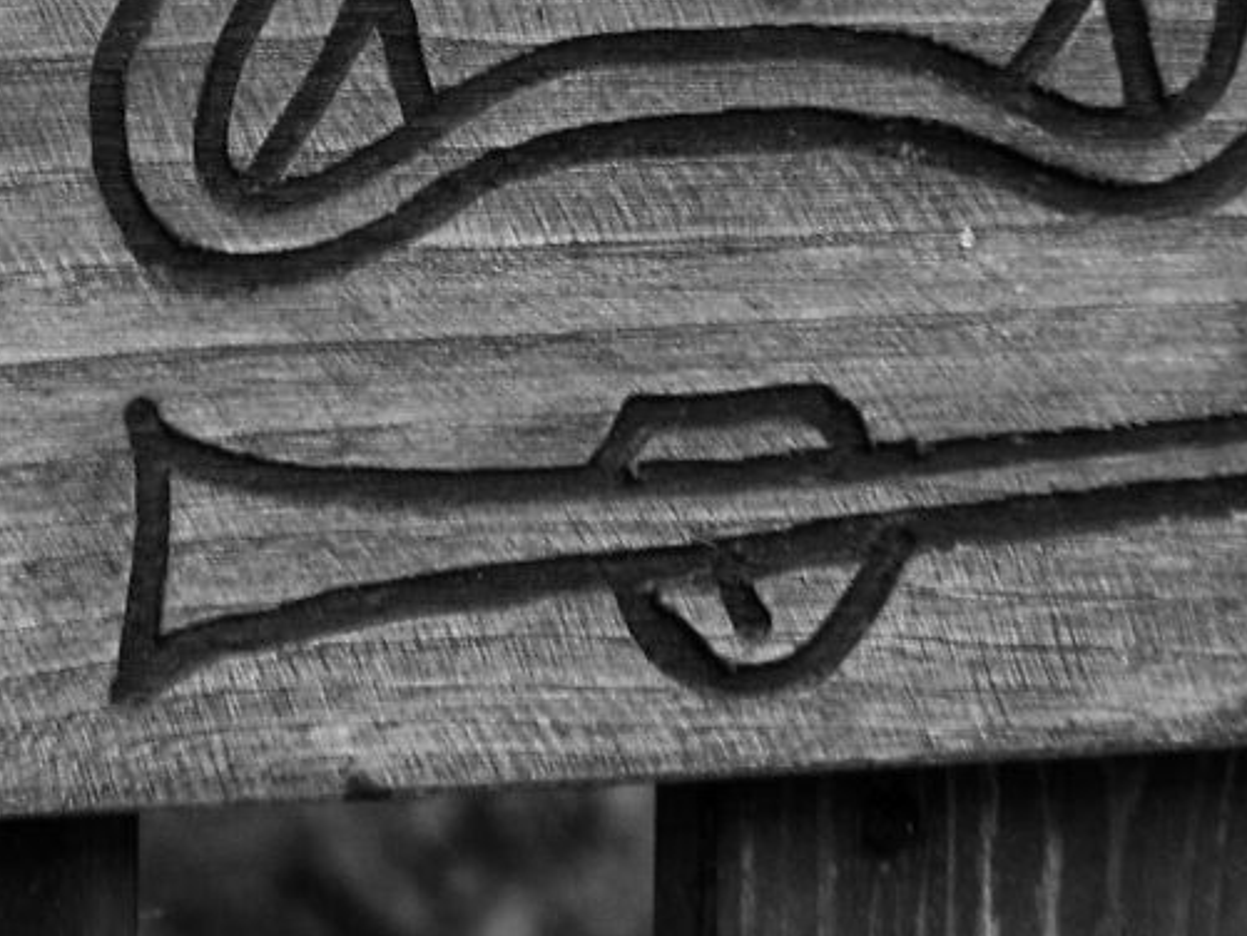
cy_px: -1013
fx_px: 33510
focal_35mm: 930
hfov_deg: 2.1
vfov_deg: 1.6
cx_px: -199
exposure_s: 1/40
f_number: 5.6
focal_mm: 135
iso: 400
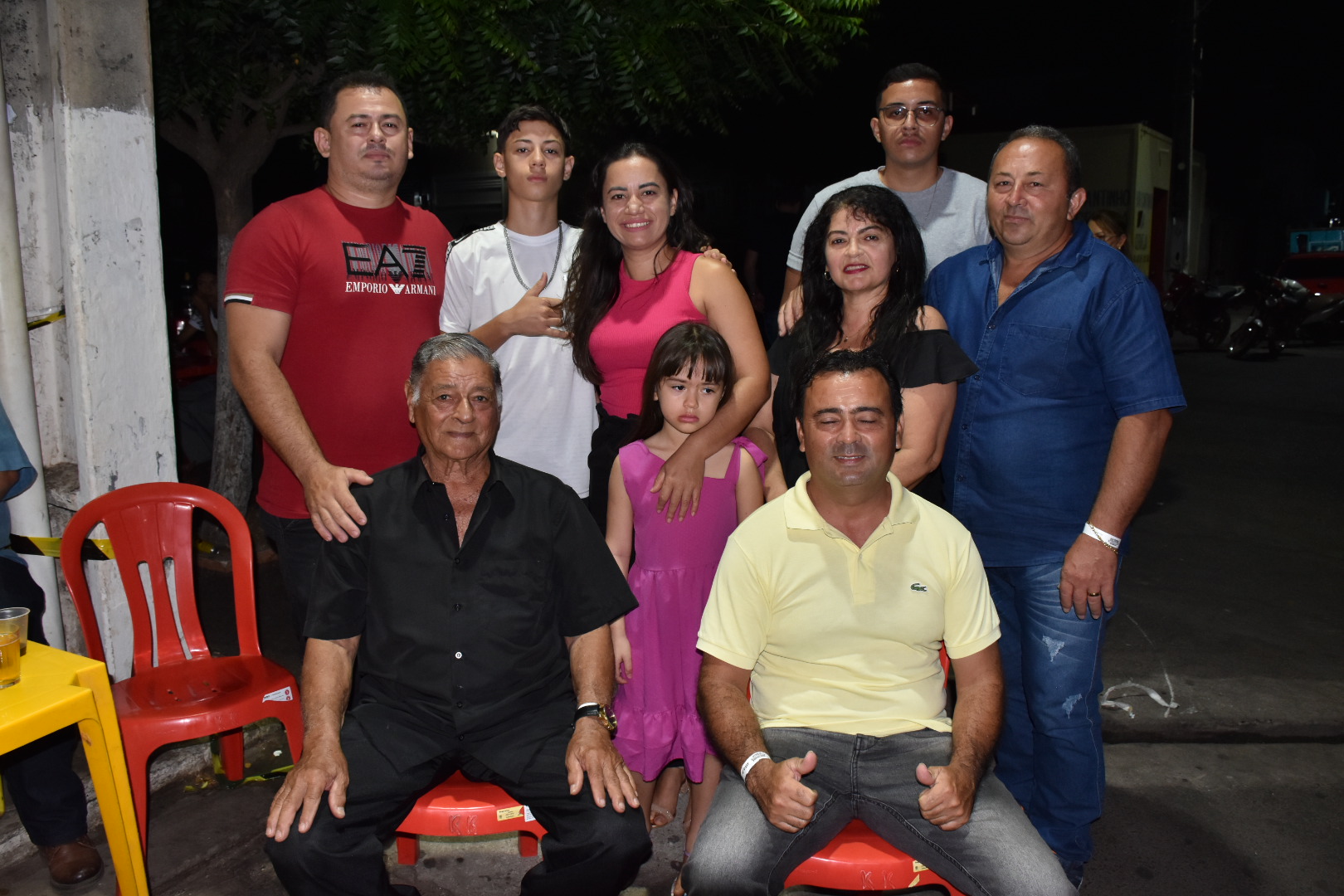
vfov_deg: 47.9
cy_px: 448
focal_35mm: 27
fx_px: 1008
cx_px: 672
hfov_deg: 67.4
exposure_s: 1/100
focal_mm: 18
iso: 800
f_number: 6.3
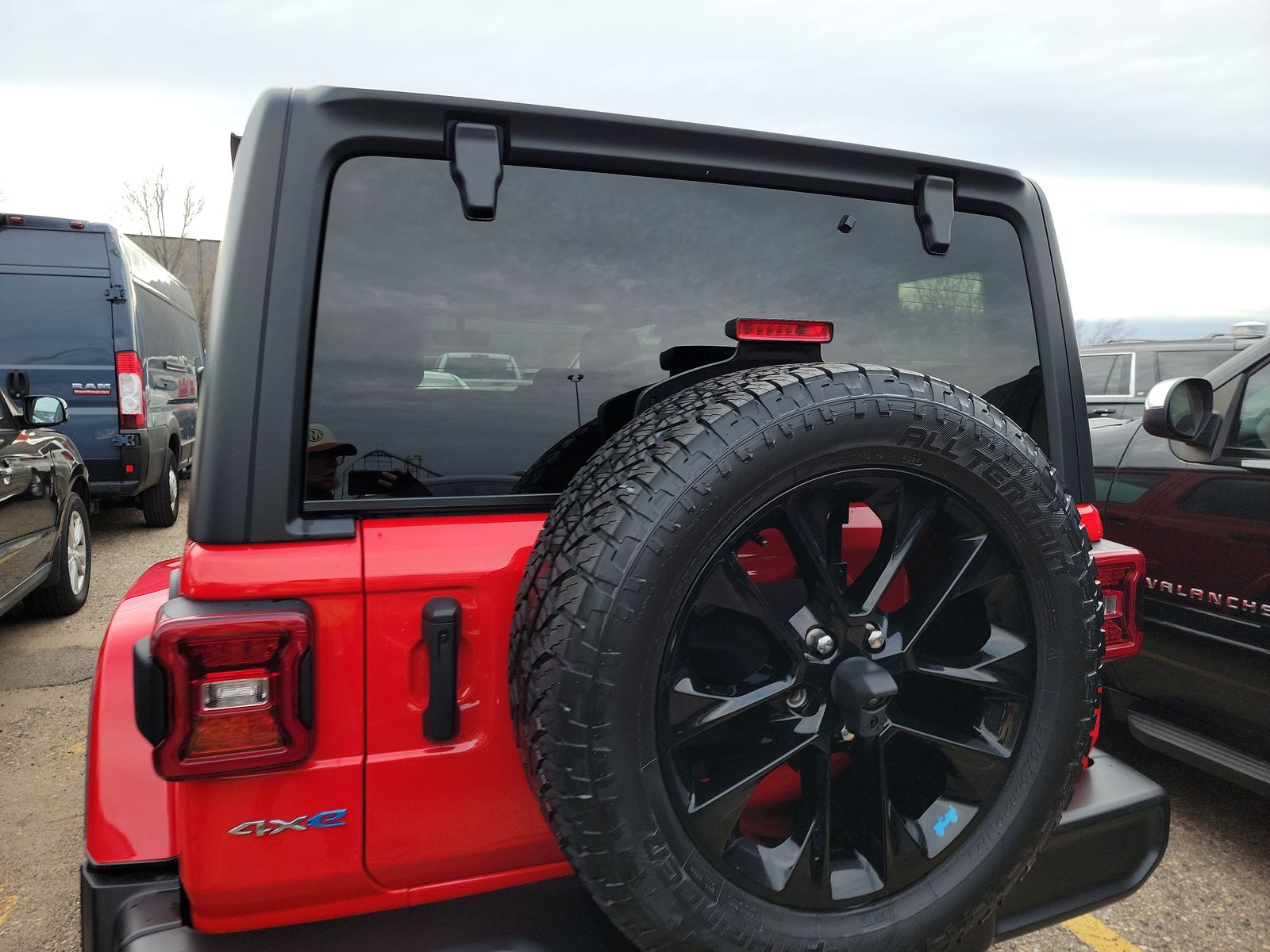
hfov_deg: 71.6
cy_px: 476
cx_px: 635
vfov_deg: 56.8
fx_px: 881
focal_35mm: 24
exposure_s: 1/180
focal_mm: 6.7
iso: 50
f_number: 1.8
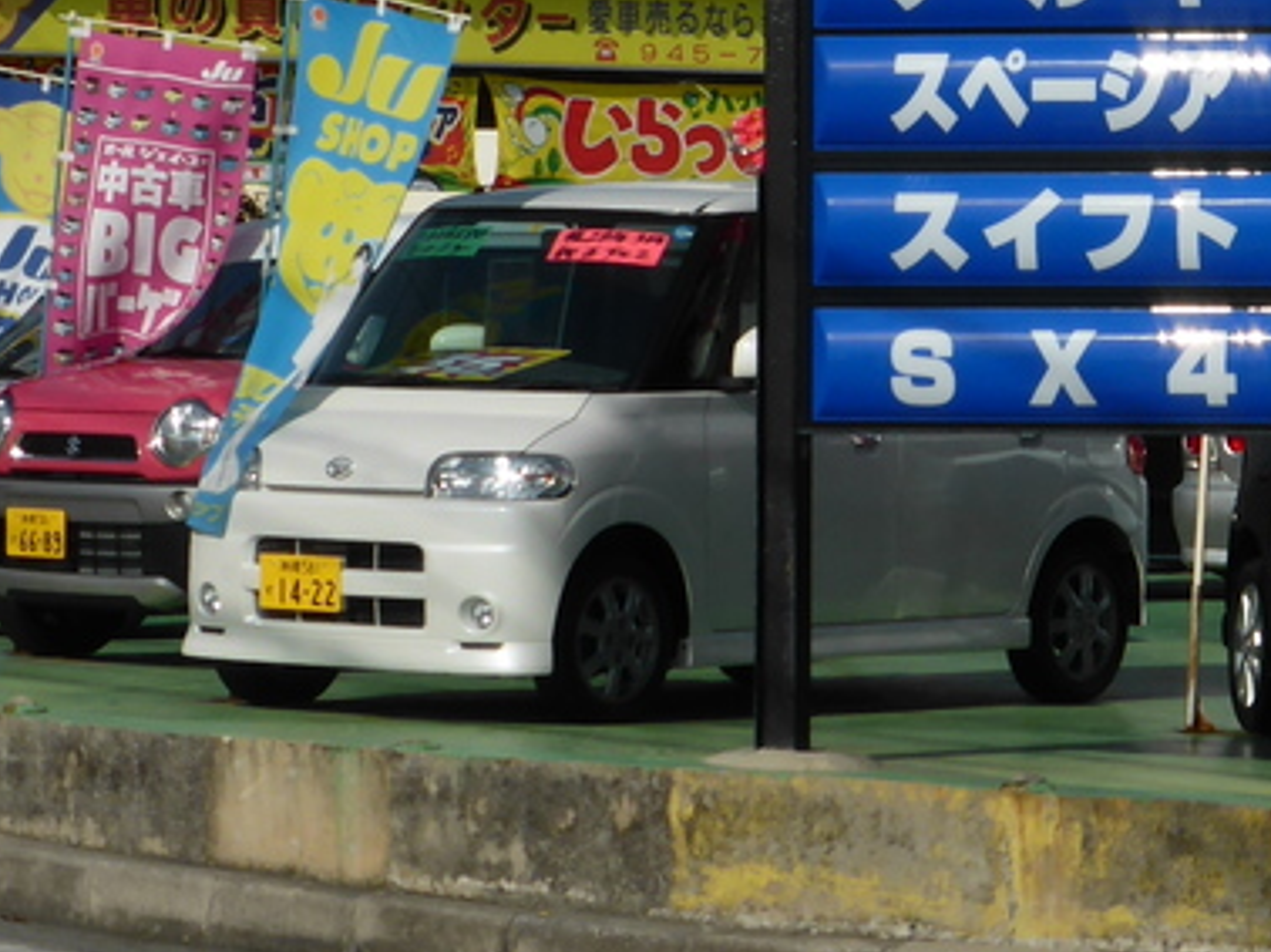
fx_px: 6862
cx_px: 1399
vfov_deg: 7.9
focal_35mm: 187
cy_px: 37
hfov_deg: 10.5
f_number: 4.9
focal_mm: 11.7
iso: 100
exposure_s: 1/1600
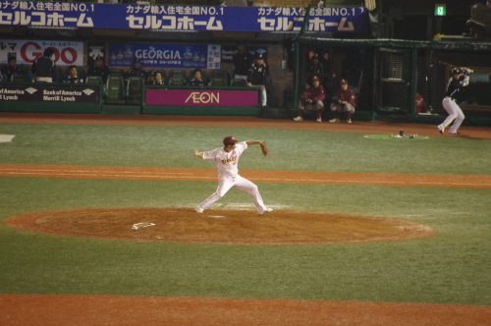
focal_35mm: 450
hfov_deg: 4.6
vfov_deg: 3.0
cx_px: 246
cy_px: 163
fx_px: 6129
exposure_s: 1/160
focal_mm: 300
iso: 1600
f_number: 5.8
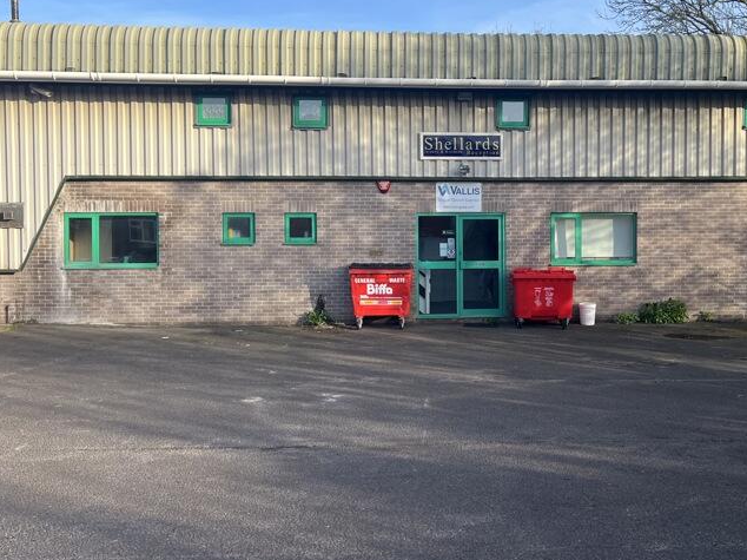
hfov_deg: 44.4
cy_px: 248
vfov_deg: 34.3
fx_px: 906
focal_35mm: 42
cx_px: 467
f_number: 1.5
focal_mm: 5.7
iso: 50
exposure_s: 1/1412
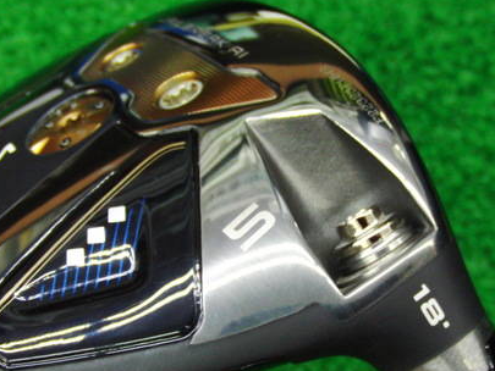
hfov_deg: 28.4
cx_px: 319
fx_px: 973
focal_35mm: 68
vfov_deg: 21.6
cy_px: 238
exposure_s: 1/40
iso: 400
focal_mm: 7.54
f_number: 3.7
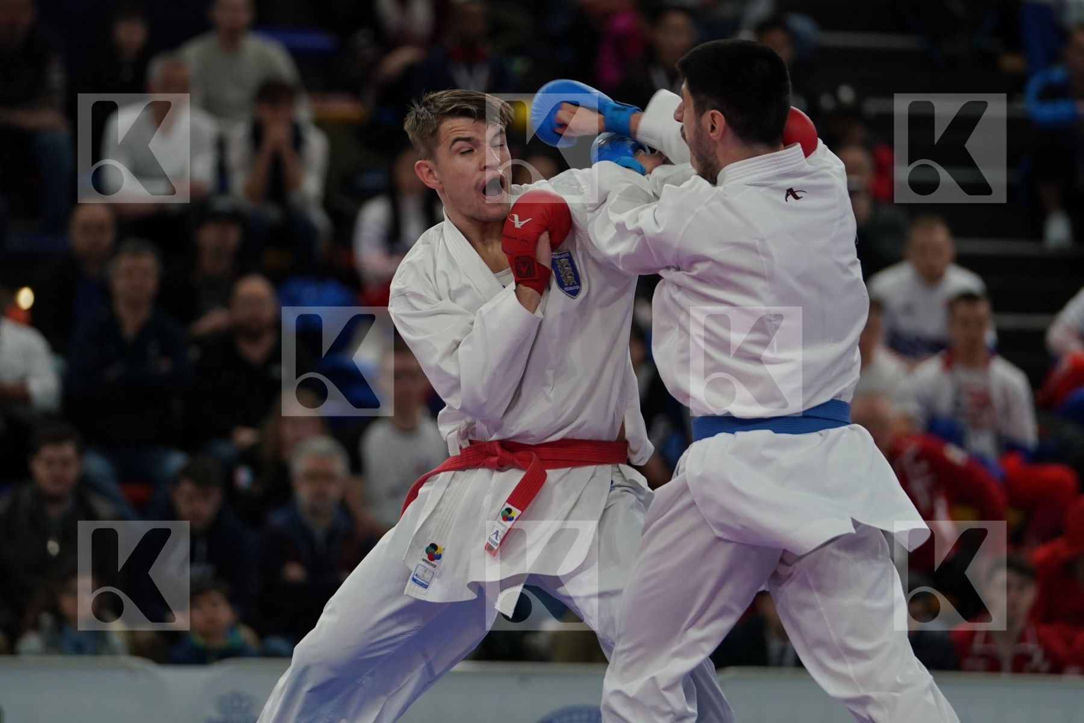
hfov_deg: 8.2
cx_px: 542
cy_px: 362
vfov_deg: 5.5
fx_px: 7587
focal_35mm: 252
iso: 1000
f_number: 2.8
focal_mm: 168
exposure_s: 1/1000
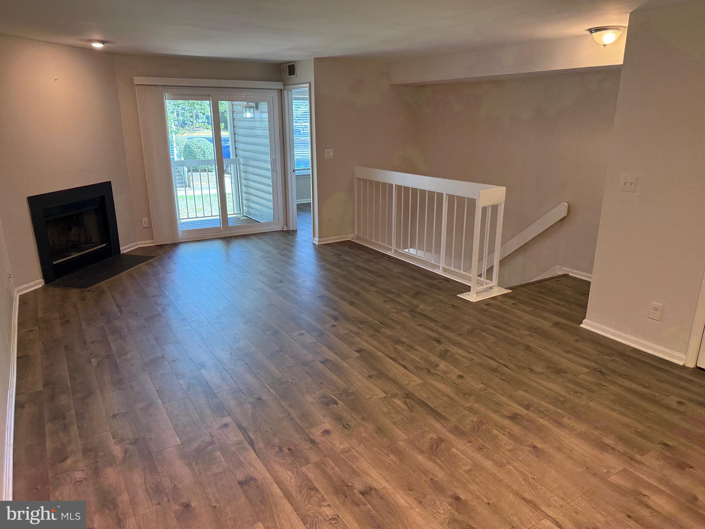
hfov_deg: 71.6
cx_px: 352
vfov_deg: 56.8
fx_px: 489
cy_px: 264
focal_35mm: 24
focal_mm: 6.76
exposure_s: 1/120
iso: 320
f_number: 1.78
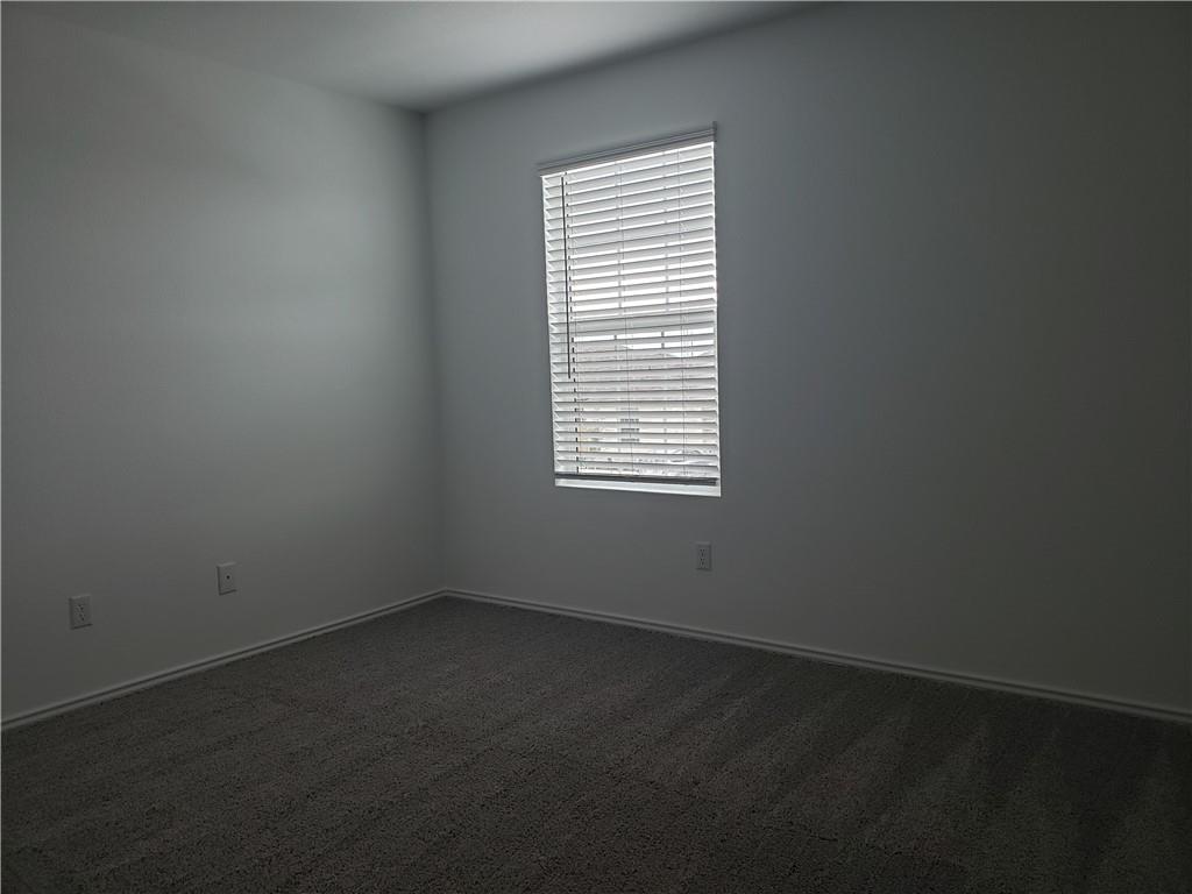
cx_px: 596
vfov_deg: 53.1
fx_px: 895
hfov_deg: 67.3
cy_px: 447
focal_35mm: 26
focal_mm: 4.3
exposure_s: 1/60
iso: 80
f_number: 2.4
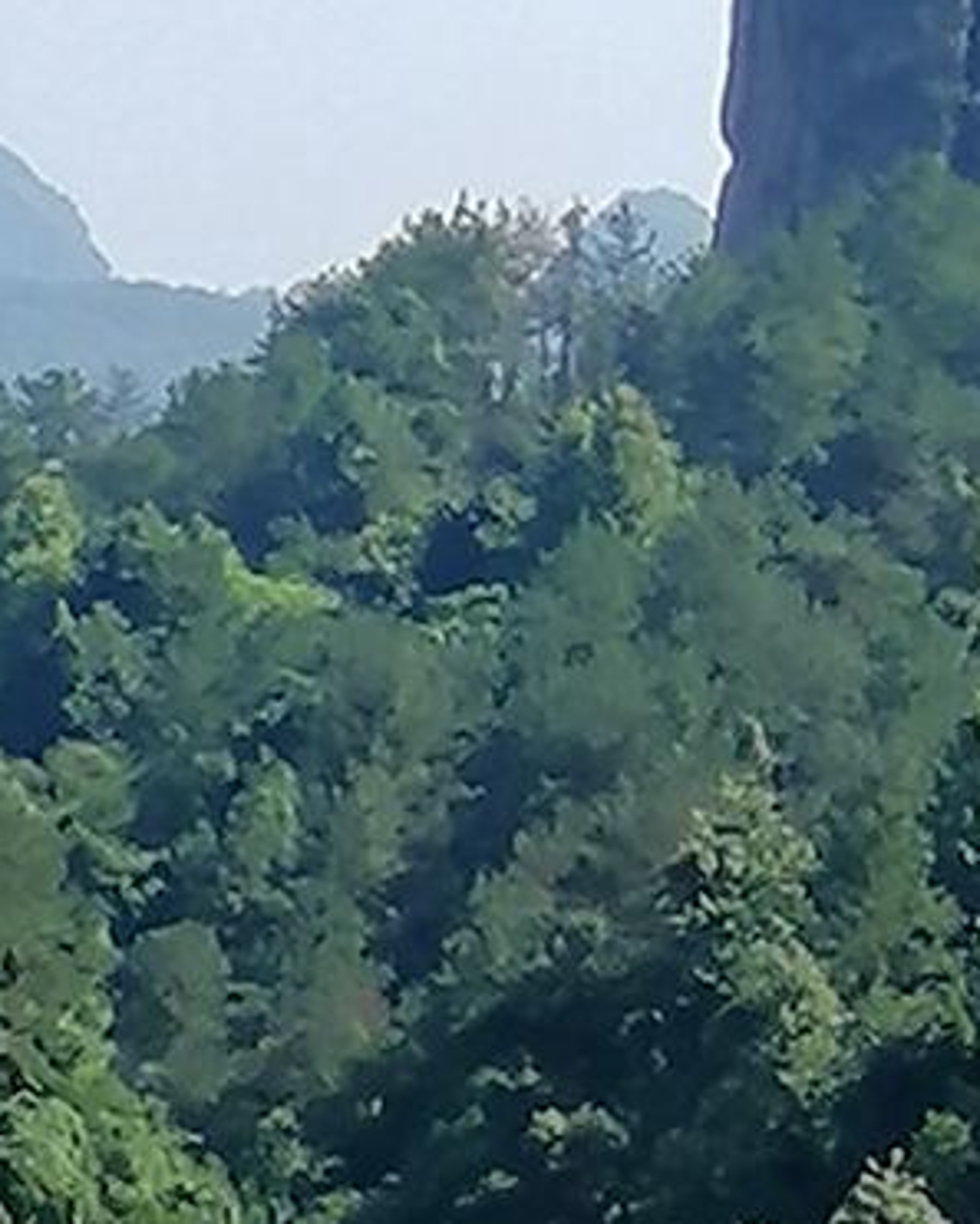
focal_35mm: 369
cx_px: 840
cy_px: 343
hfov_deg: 4.2
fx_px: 13373
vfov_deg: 5.2
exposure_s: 1/738
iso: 50
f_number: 2.2
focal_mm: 3.81
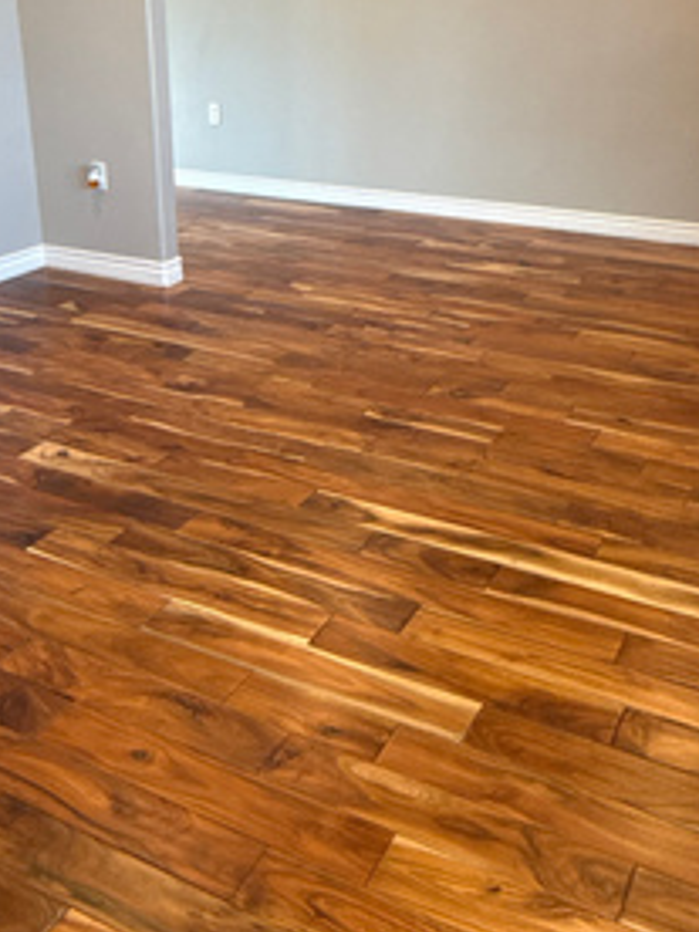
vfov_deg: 47.7
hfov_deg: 36.8
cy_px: 402
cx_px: 307
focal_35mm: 39
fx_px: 1050
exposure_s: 1/60
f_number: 2.2
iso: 320
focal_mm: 2.22
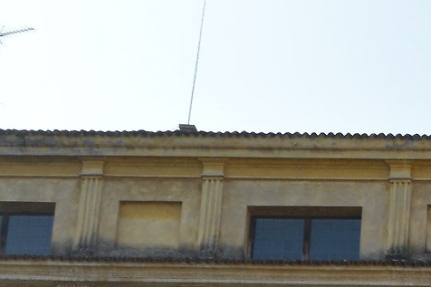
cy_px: 205
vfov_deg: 10.1
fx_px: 1628
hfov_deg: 14.2
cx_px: 626
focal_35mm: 136
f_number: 9
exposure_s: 1/200
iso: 100
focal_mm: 18
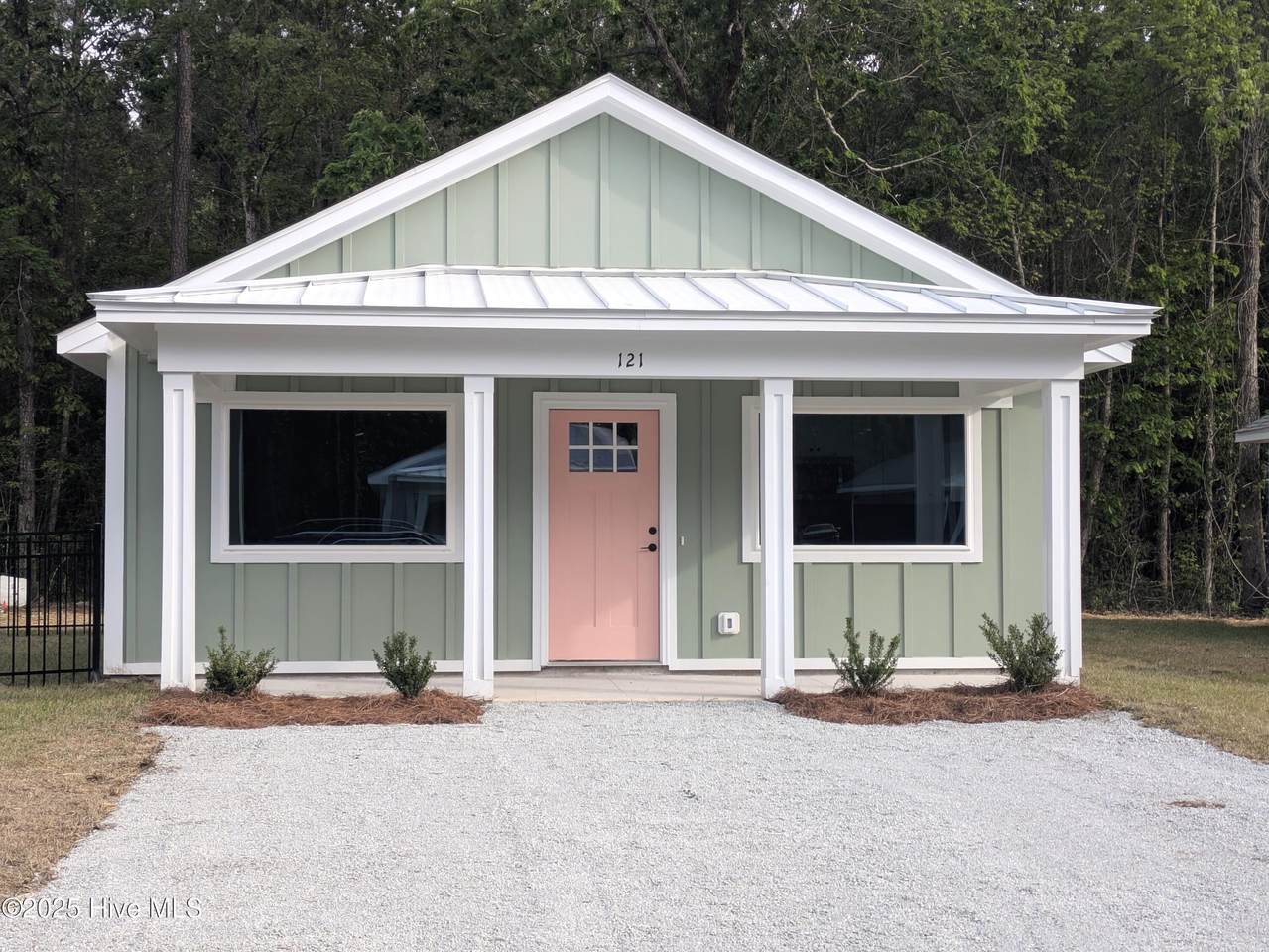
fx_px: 1870
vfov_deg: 28.6
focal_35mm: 51
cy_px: 476
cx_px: 634
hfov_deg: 37.5
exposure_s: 1/714
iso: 43
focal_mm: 5.43
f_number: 1.89
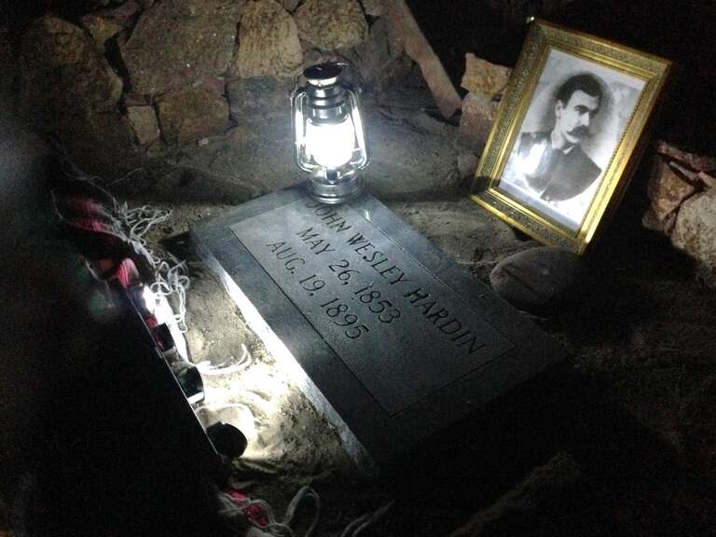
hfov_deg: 55.4
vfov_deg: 42.9
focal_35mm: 33
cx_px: 358
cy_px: 268
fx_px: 683
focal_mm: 4.12
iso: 800
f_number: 2.4
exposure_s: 1/15
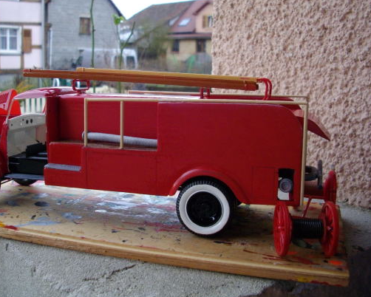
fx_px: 505
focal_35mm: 46
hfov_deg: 40.2
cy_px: 128
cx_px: 156
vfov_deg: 32.7
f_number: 2.8
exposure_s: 1/125
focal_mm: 6.2
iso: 198
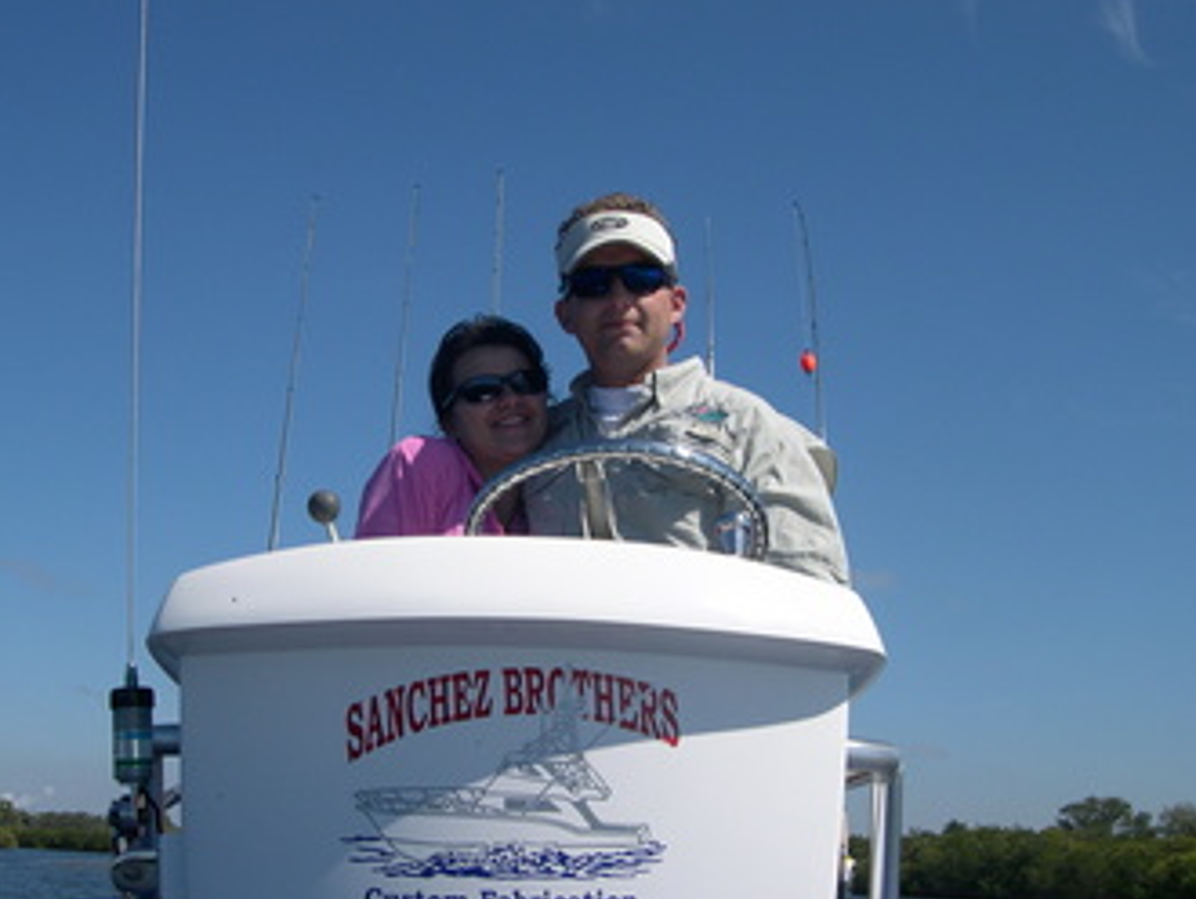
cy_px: 471
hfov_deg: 41.1
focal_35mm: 46
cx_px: 489
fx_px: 1590
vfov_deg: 31.6
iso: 100
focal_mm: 8
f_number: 7.6
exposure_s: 1/328
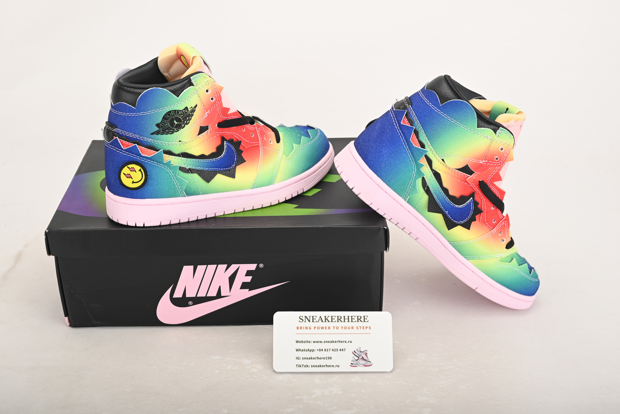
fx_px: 792
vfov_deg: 29.3
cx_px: 310
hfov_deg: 42.7
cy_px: 207
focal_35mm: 46
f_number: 11
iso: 100
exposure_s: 1/200
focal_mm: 46
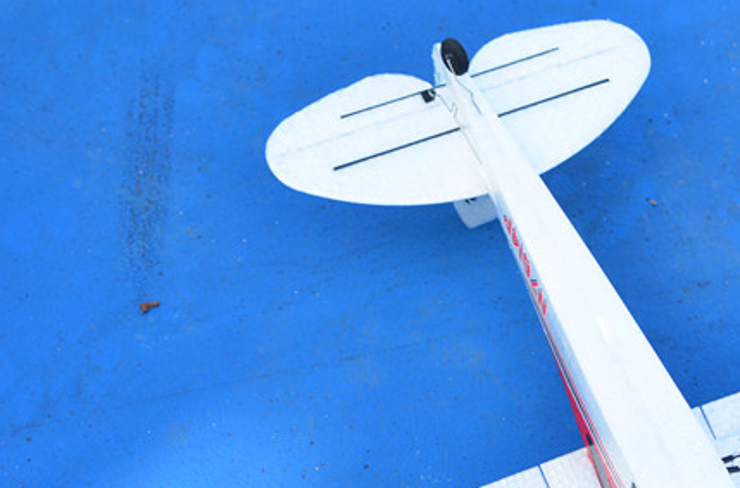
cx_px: 659
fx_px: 2868
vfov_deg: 9.7
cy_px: 432
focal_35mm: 140
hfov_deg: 14.6
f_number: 5
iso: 100
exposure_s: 1/125
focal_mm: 50
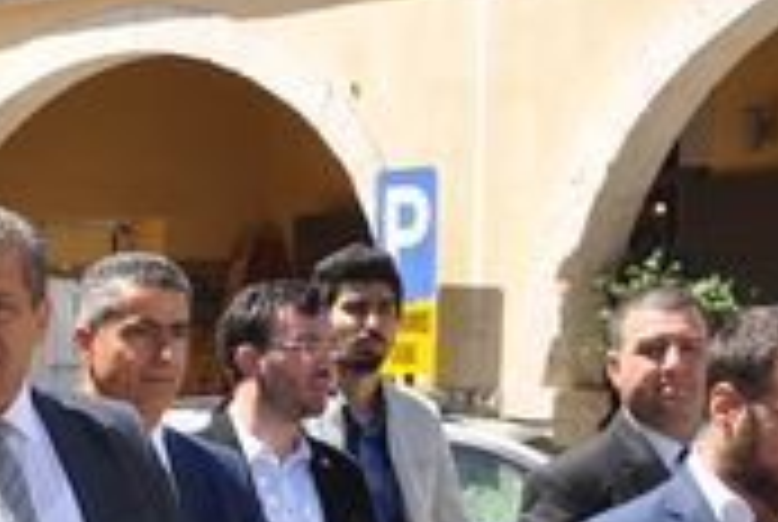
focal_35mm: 151
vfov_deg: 9.0
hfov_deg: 13.1
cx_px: -229
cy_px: 619
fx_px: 3269
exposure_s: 1/200
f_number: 9
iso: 200
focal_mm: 38
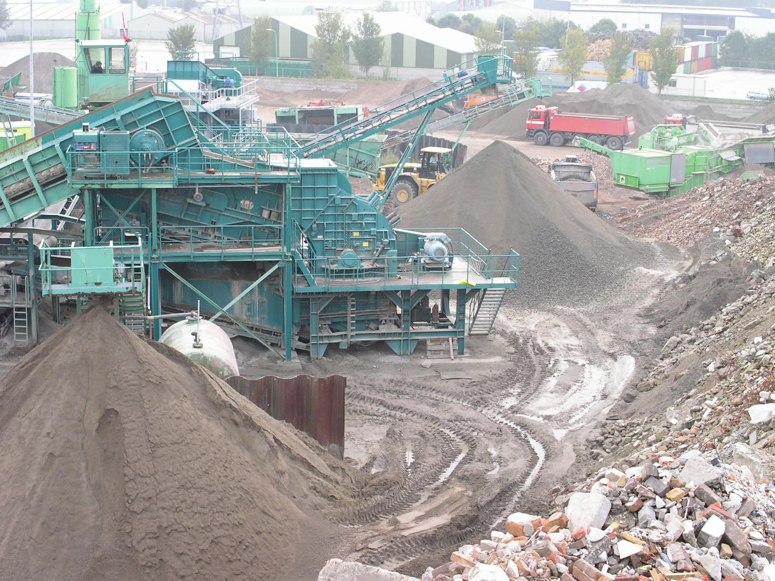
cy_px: 290
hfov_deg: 32.2
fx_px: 1343
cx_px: 388
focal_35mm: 60
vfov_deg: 24.4
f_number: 4.5
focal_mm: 12.5
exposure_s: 1/45
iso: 100
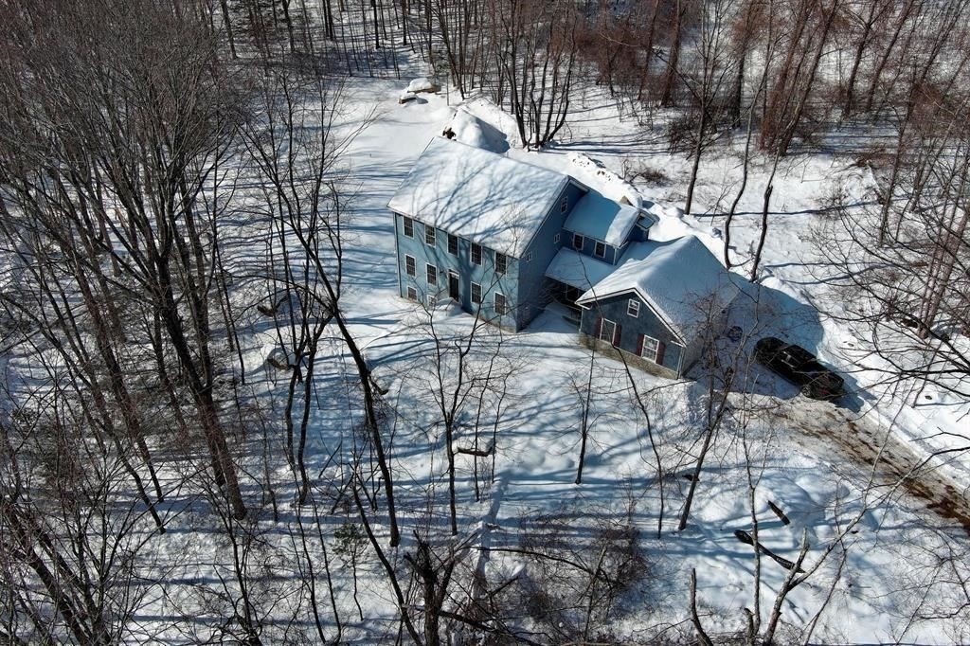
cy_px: 323
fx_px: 781
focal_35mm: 29
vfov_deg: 44.9
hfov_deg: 63.7
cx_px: 485
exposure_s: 1/2463
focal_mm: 10.57
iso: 100
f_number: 2.8
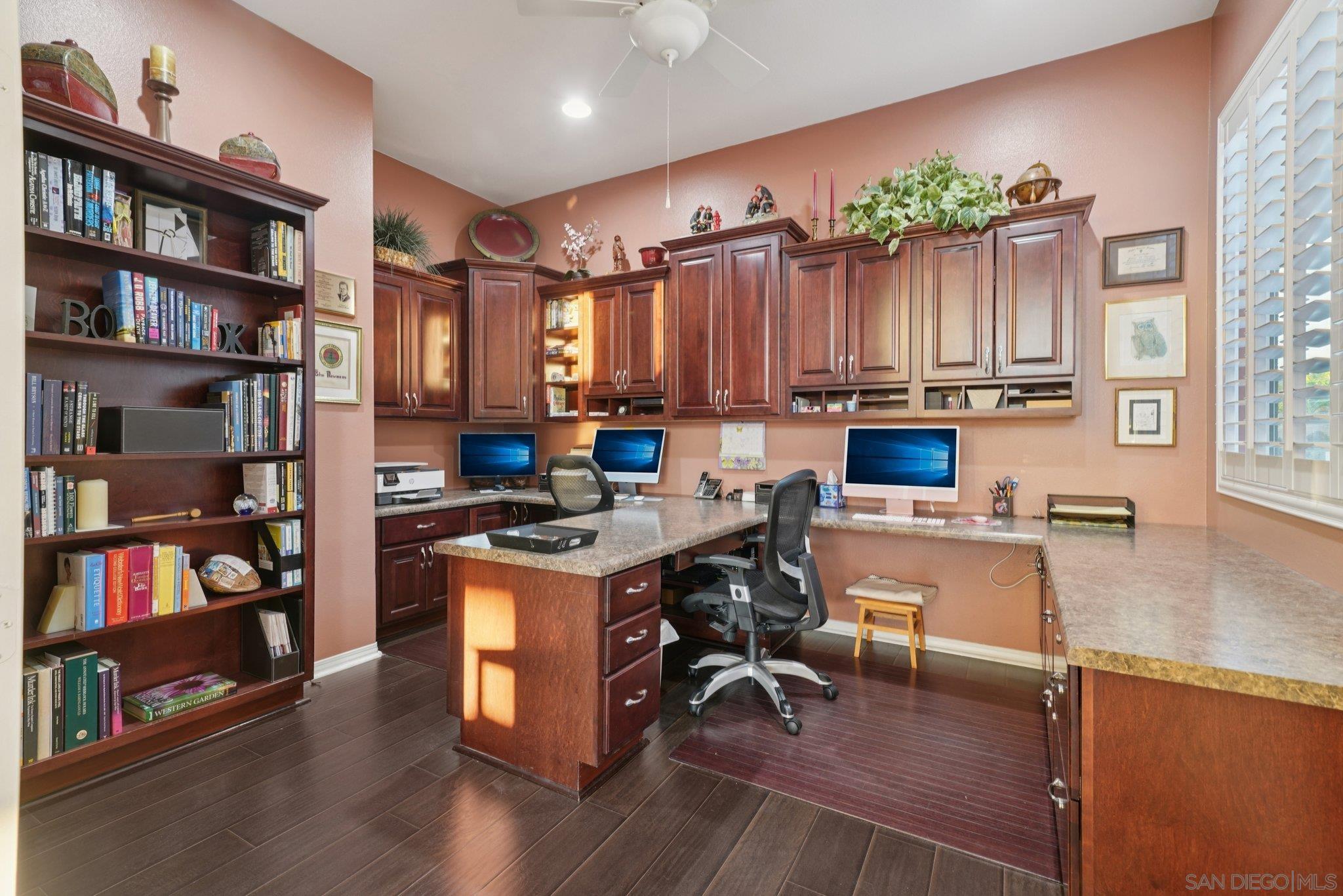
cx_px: 672
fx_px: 560
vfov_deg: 77.3
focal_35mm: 15
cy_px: 448
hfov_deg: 100.4
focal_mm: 15
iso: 400
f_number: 8
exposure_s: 1/2
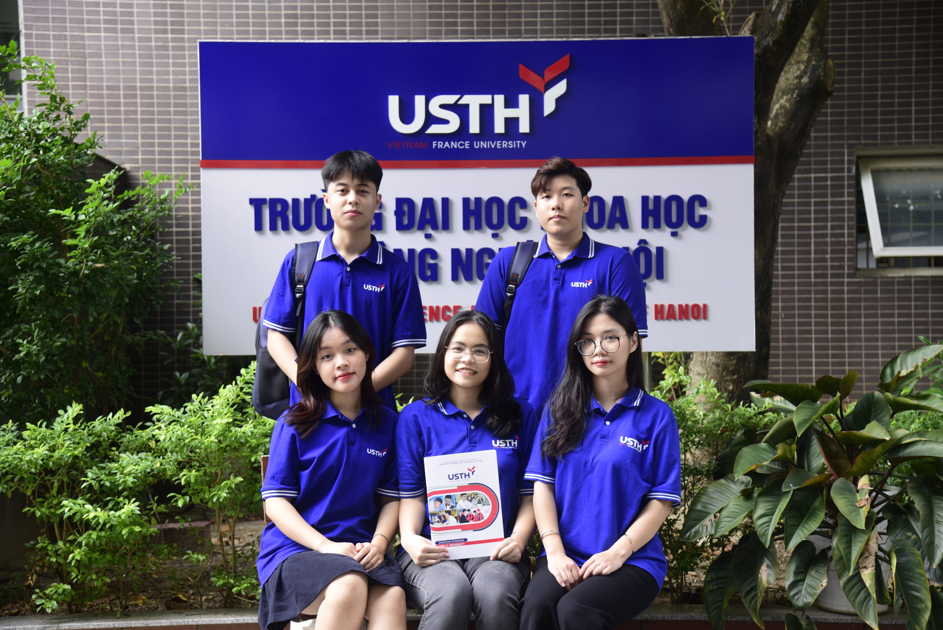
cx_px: 472
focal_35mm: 55
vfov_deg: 24.6
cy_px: 315
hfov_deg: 36.2
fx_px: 1441
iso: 250
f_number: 4.5
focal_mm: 55
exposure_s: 1/100
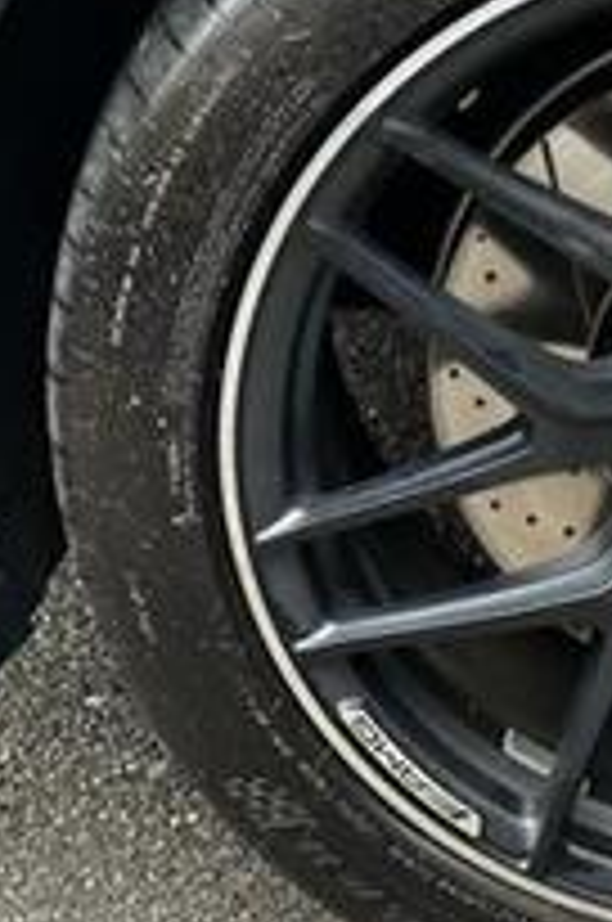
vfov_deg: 16.7
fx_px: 3147
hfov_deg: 10.8
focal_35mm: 123
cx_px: 796
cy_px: 427
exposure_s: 1/32
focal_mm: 6.76
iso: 500
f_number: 1.78
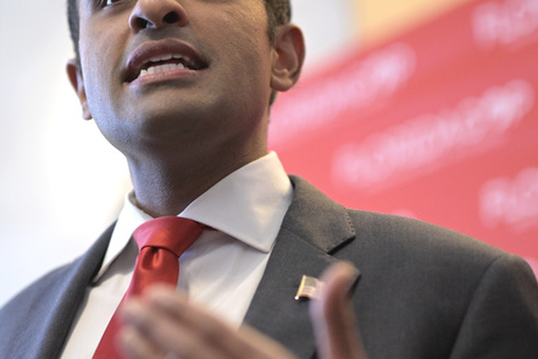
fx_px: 1733
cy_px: 220
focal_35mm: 116
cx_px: 182
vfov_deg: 11.8
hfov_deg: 17.6
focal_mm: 50
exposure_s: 1/320
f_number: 1.2
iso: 1600
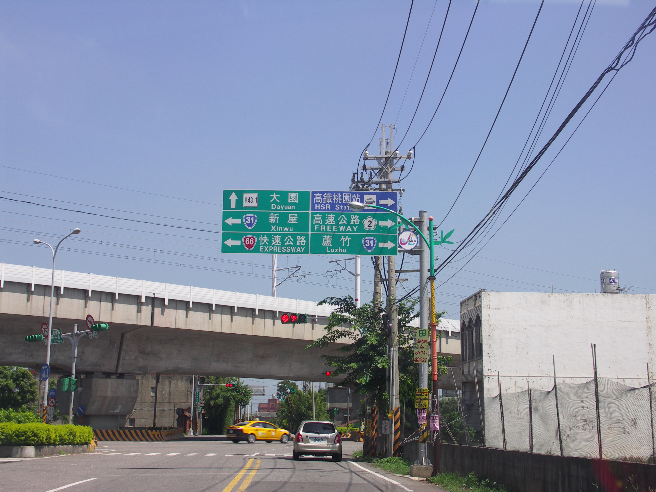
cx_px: 328
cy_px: 246
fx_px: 1023
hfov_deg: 35.5
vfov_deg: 27.0
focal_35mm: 54
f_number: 4
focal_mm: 14
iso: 50
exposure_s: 1/125
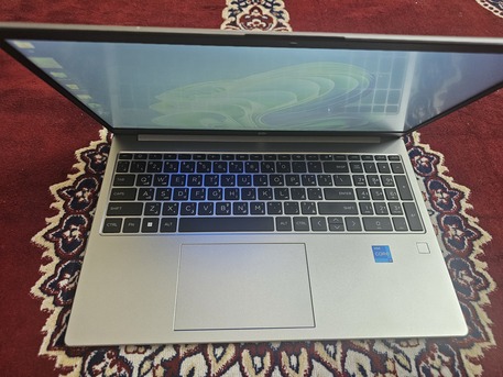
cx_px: 252
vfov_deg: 58.9
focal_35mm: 23
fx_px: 334
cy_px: 188
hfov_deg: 73.9
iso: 500
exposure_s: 1/120
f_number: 1.7
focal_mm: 6.3
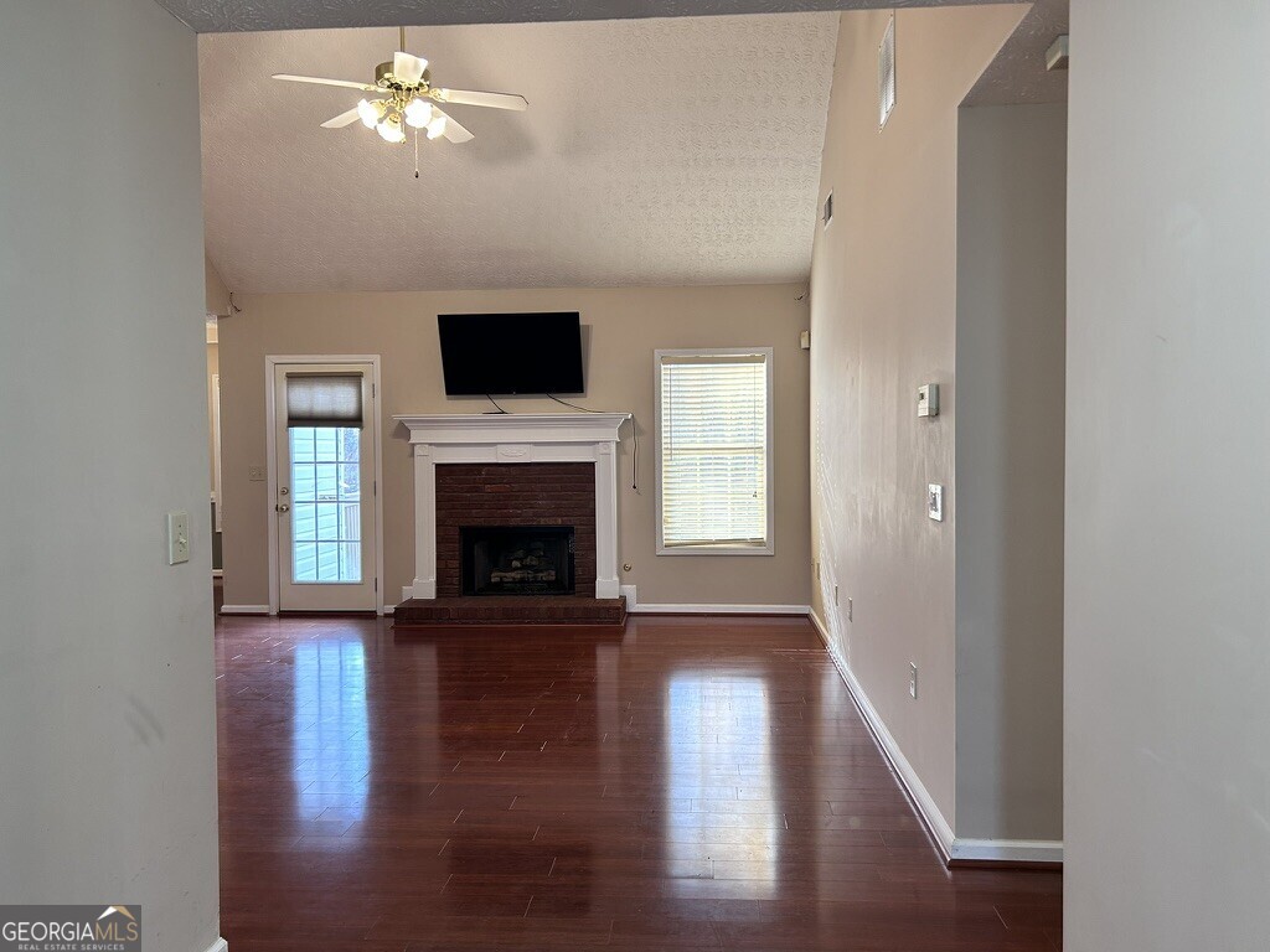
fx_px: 954
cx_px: 635
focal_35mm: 26
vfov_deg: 53.1
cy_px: 476
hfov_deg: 67.3
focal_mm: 5.7
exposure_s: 1/60
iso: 100
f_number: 1.5
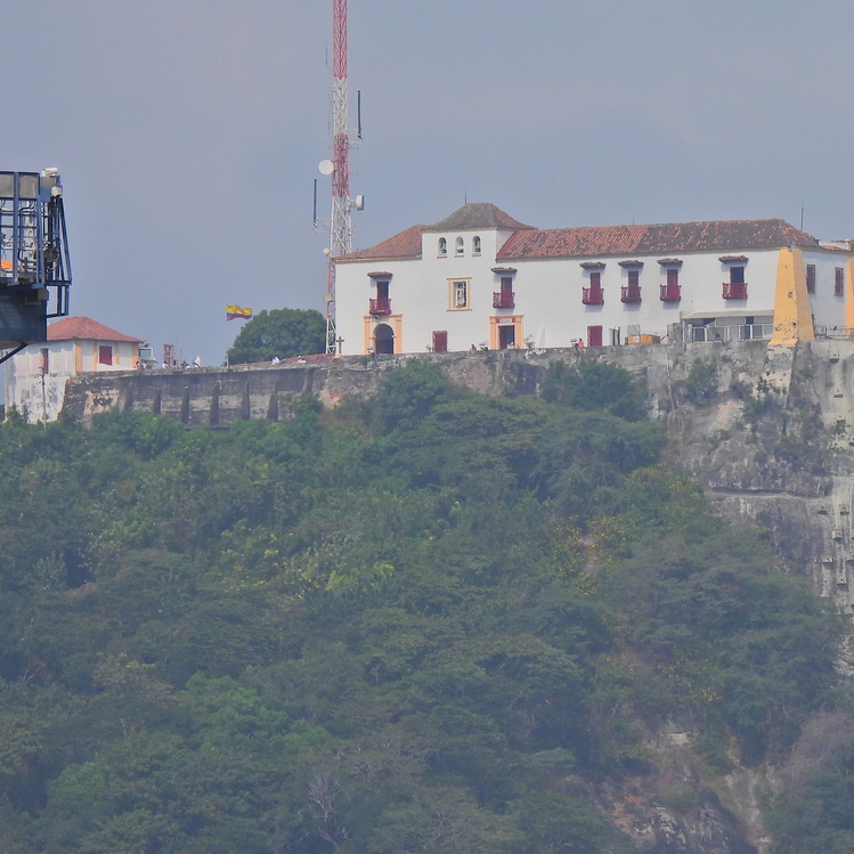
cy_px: 523
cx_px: 641
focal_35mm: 982
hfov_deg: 1.8
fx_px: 27409
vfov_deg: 1.8
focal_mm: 116
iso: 100
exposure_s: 1/1250
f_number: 5.6
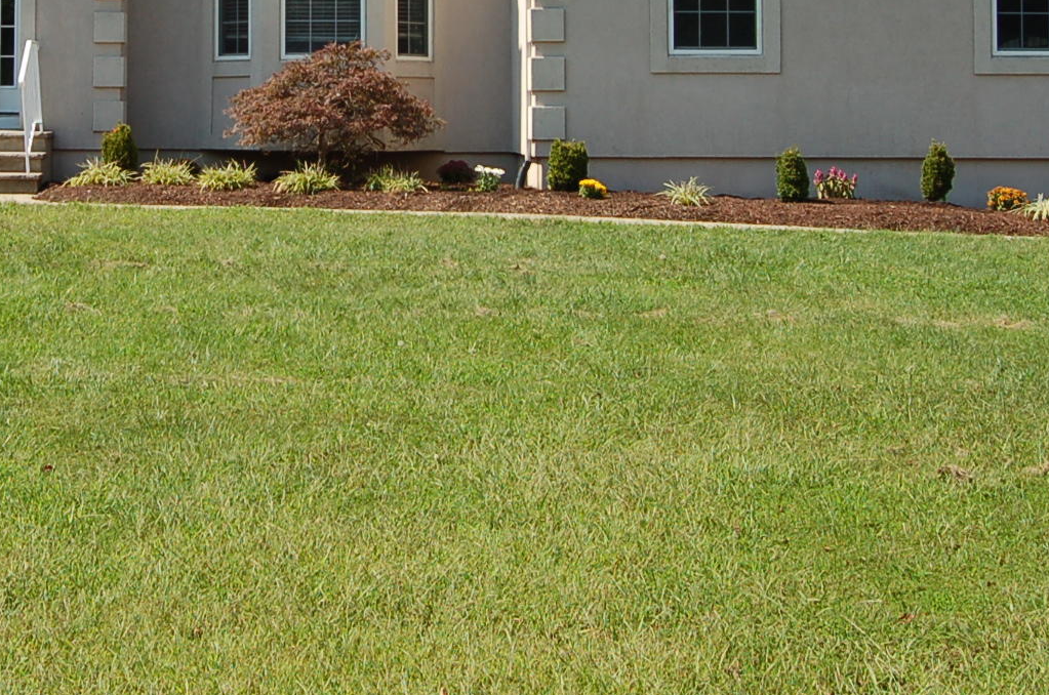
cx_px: 280
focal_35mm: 76
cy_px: -33
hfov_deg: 26.4
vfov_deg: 17.4
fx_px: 2213
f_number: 8
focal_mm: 23
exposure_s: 1/250
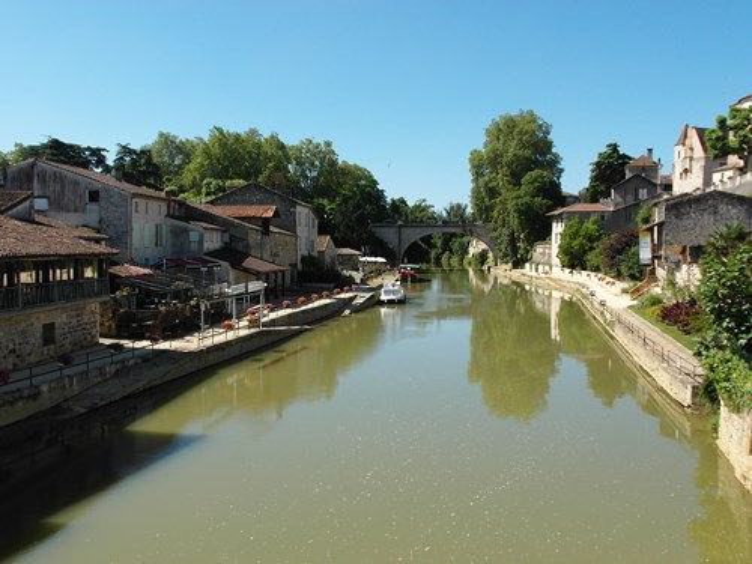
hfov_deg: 52.6
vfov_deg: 40.7
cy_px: 282
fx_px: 760
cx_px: 376
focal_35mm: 35
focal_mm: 6.2
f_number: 4.3
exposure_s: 1/750
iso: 100
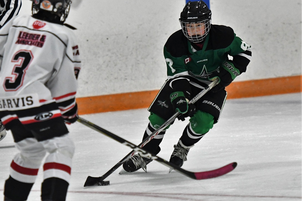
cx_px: 151
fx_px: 1699
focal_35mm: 202
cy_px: 100
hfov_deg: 10.2
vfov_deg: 6.8
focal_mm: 135
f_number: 2.8
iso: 4000
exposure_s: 1/1000
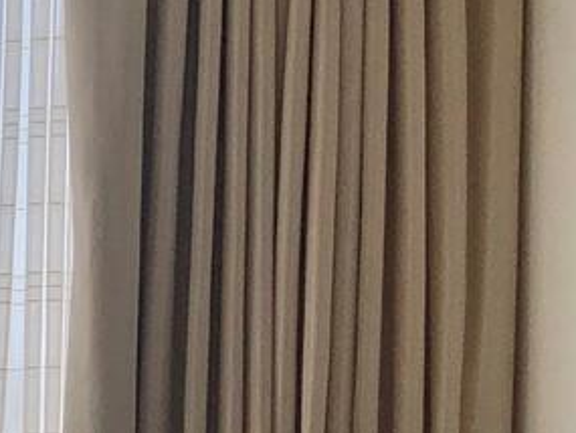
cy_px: 720
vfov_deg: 9.1
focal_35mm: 157
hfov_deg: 11.4
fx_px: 2614
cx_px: -554
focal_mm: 4
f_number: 1.8
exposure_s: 1/486
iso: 20
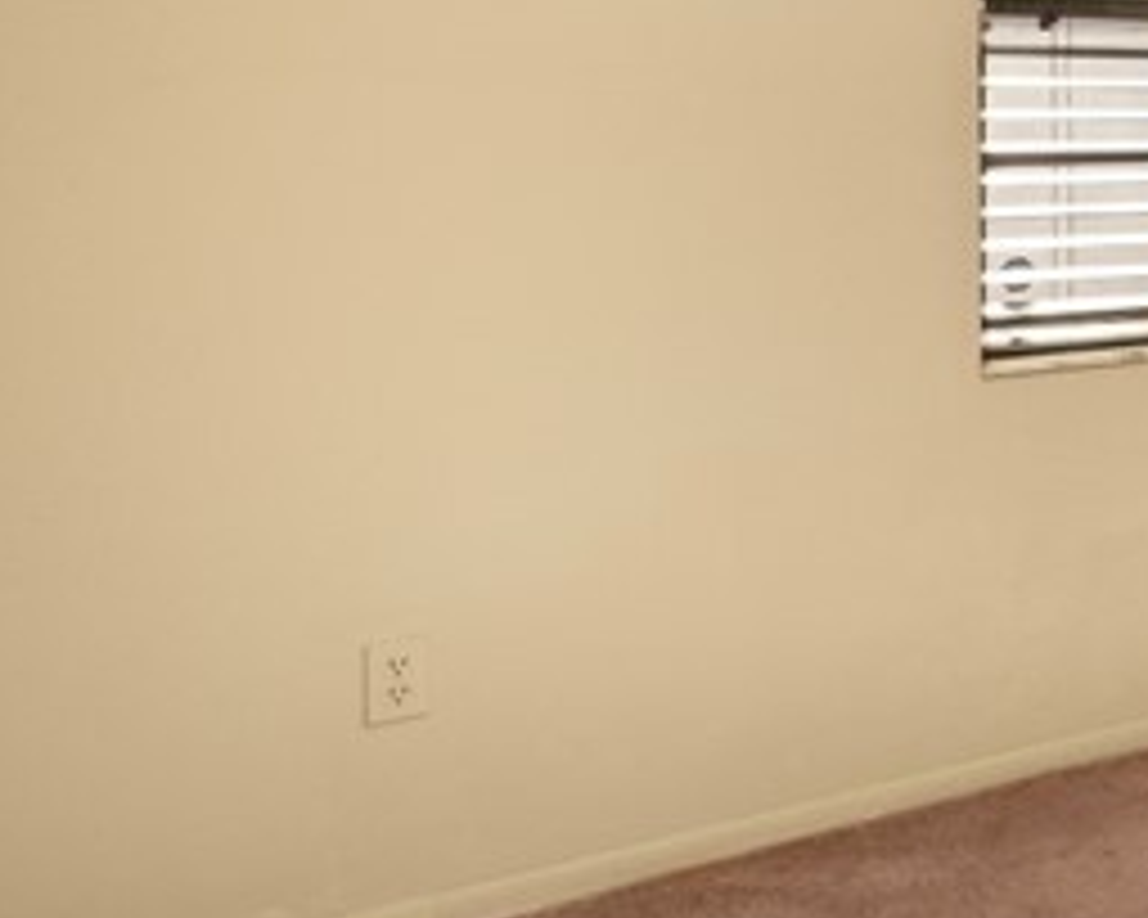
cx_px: 1997
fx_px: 1767
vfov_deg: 27.9
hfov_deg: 22.8
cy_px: 65
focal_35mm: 52
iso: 400
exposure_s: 1/4
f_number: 11
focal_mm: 13
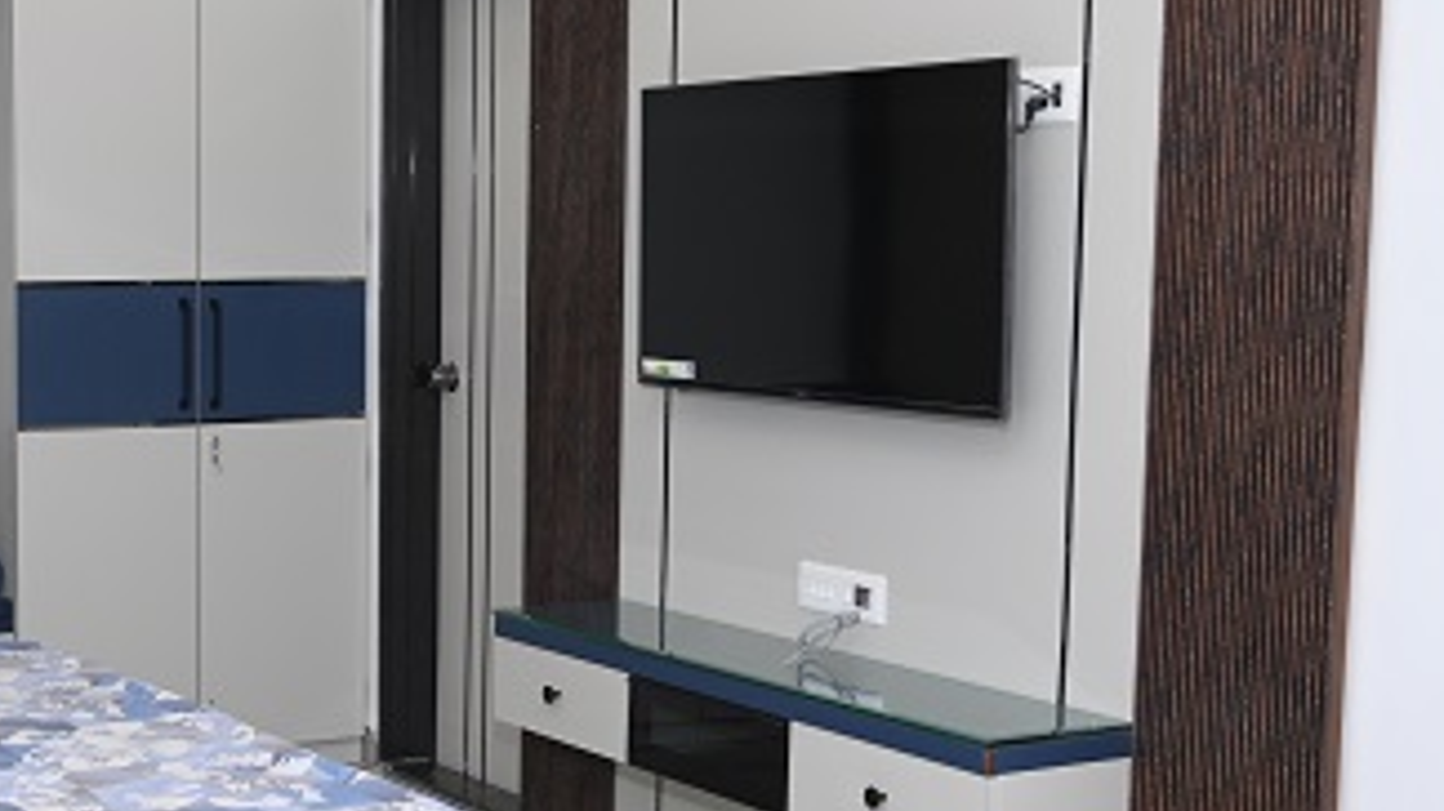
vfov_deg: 19.4
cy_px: 504
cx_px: 299
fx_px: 2373
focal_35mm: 62
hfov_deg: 32.9
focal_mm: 24
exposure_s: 1/200
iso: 250
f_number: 4
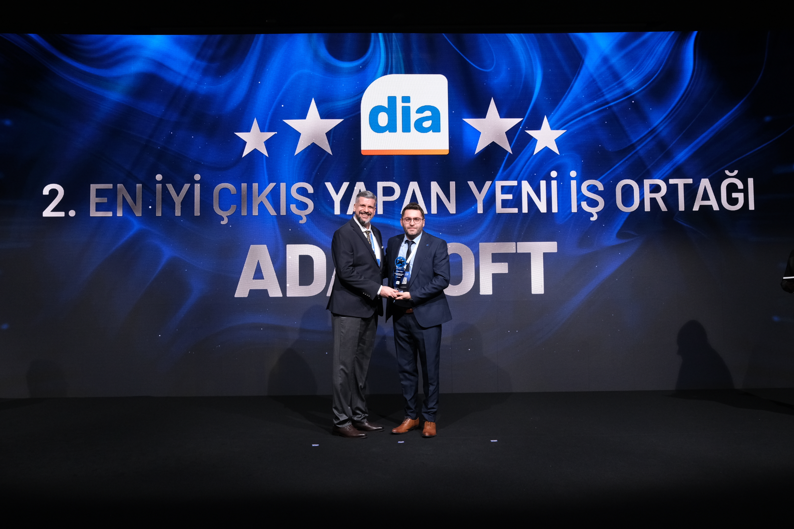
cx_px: 397
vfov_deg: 46.4
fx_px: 618
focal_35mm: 28
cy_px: 264
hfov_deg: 65.5
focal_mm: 18.7
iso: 1600
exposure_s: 1/160
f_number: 6.4
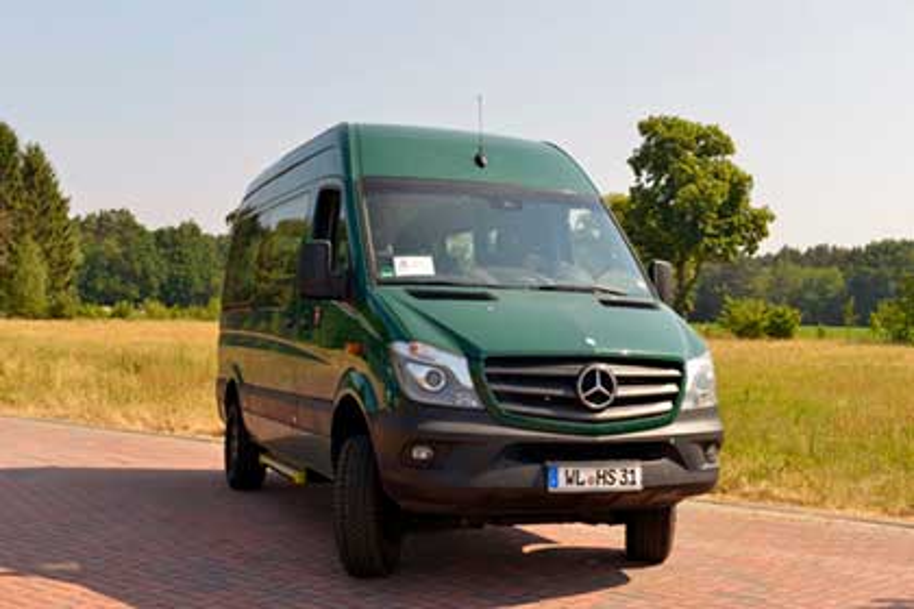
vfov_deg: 45.0
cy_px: 304
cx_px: 457
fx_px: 736
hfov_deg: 63.7
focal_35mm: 29
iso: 100
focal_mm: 29
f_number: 10
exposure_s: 1/250
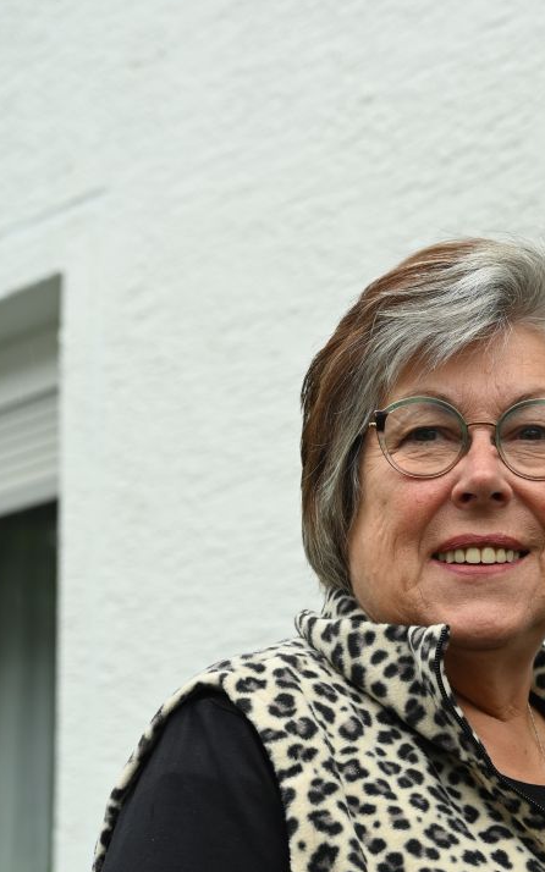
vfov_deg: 19.3
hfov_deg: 12.2
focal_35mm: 107
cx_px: 461
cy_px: 684
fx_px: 2544
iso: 200
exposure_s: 1/250
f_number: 4.5
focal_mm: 50
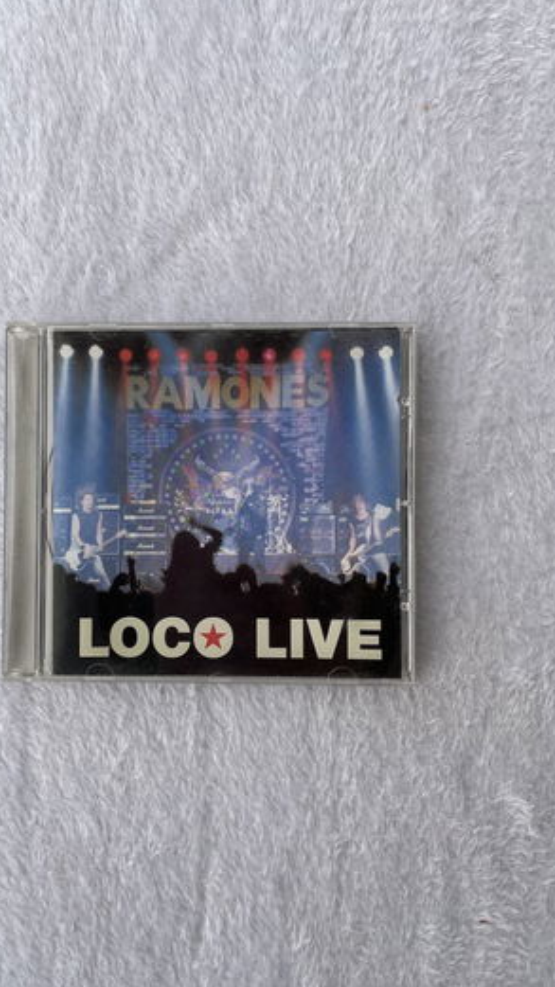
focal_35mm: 29
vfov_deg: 66.1
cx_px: 205
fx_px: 759
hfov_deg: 39.9
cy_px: 497
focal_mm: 5.1
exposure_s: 1/389
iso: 50
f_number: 1.6
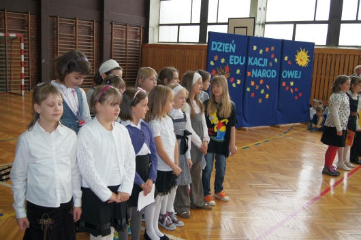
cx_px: 180
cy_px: 120
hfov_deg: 53.1
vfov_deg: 36.9
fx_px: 361
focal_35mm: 36
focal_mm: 24
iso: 400
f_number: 4
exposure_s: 1/60
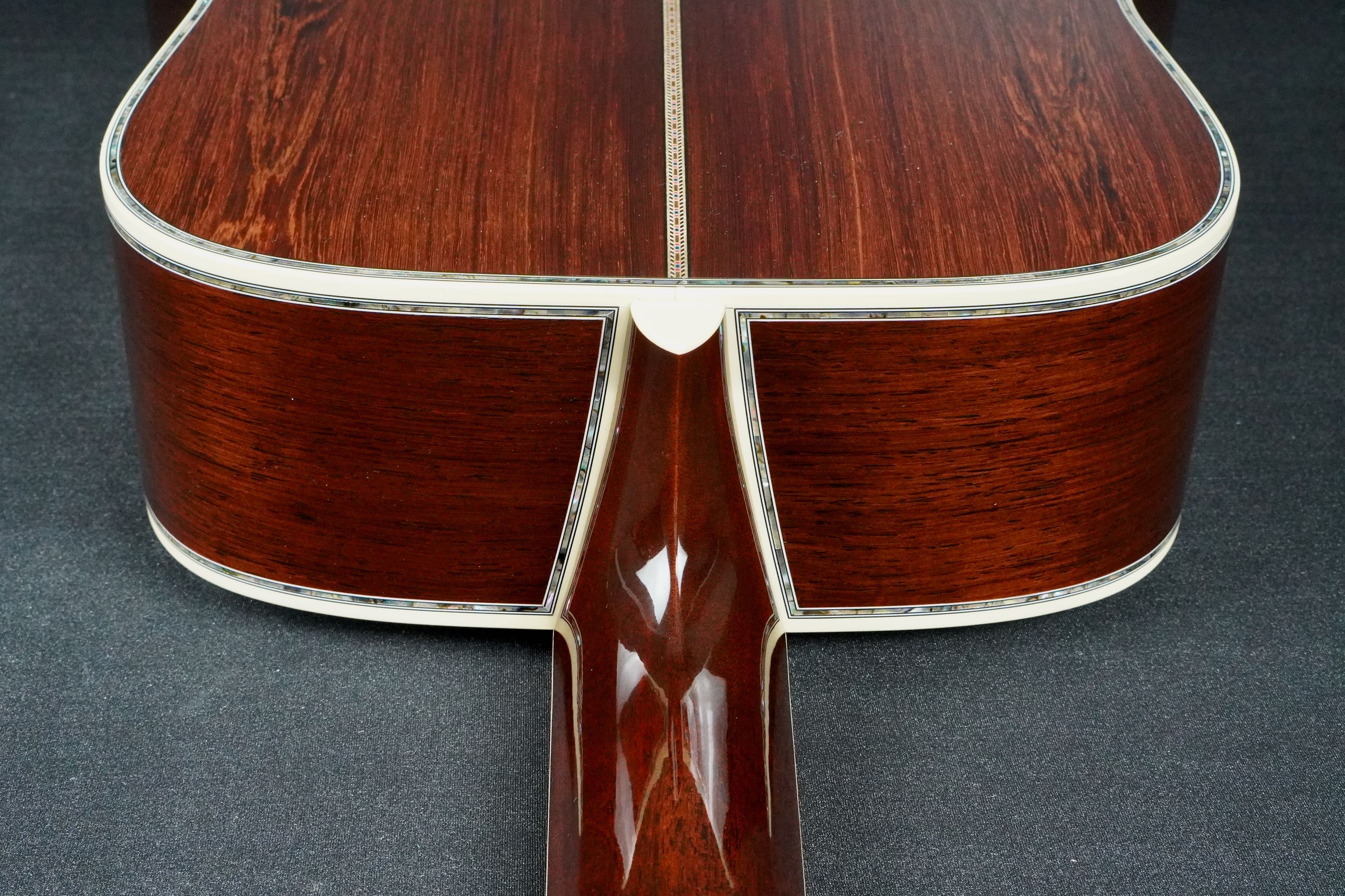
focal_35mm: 52
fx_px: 1961
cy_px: 448
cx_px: 672
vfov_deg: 25.8
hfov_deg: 37.9
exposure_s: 1/60
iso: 5000
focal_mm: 35
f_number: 11
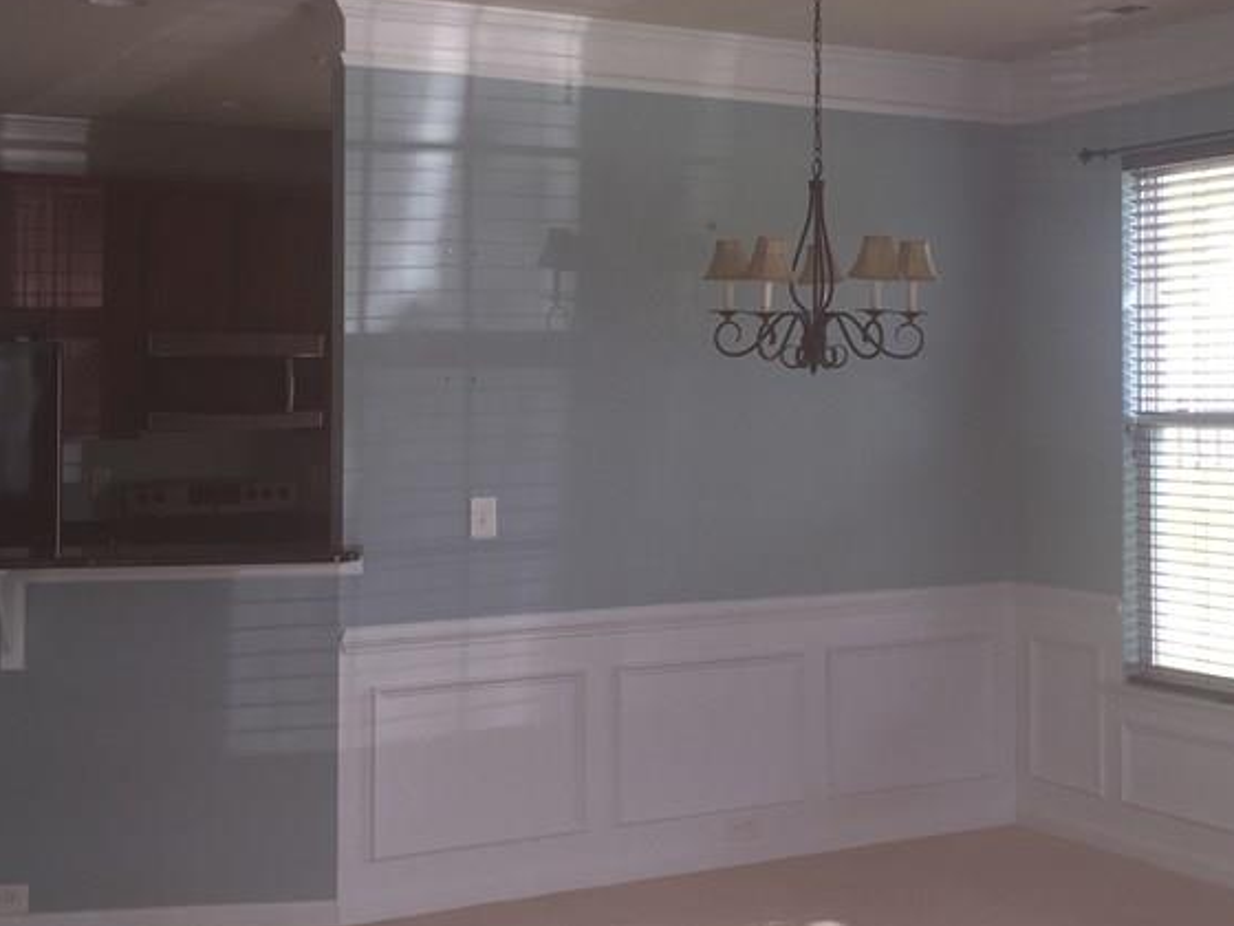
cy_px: 359
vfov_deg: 27.4
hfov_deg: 35.9
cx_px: 804
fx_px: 1889
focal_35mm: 53
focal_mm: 4.15
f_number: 2.2
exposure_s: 1/39
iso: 32
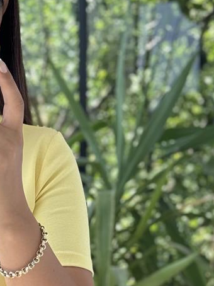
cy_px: 303
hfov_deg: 10.3
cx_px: -54
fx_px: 1163
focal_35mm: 141
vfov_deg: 13.7
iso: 64
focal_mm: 6.76
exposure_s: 1/317
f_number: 1.78
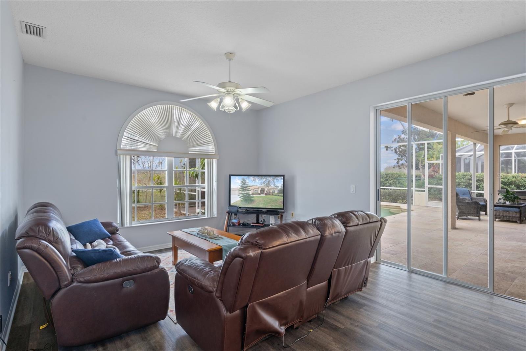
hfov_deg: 93.3
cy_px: 176
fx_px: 248
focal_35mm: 17
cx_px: 263
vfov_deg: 70.4
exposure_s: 1.3
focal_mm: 17
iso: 320
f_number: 8
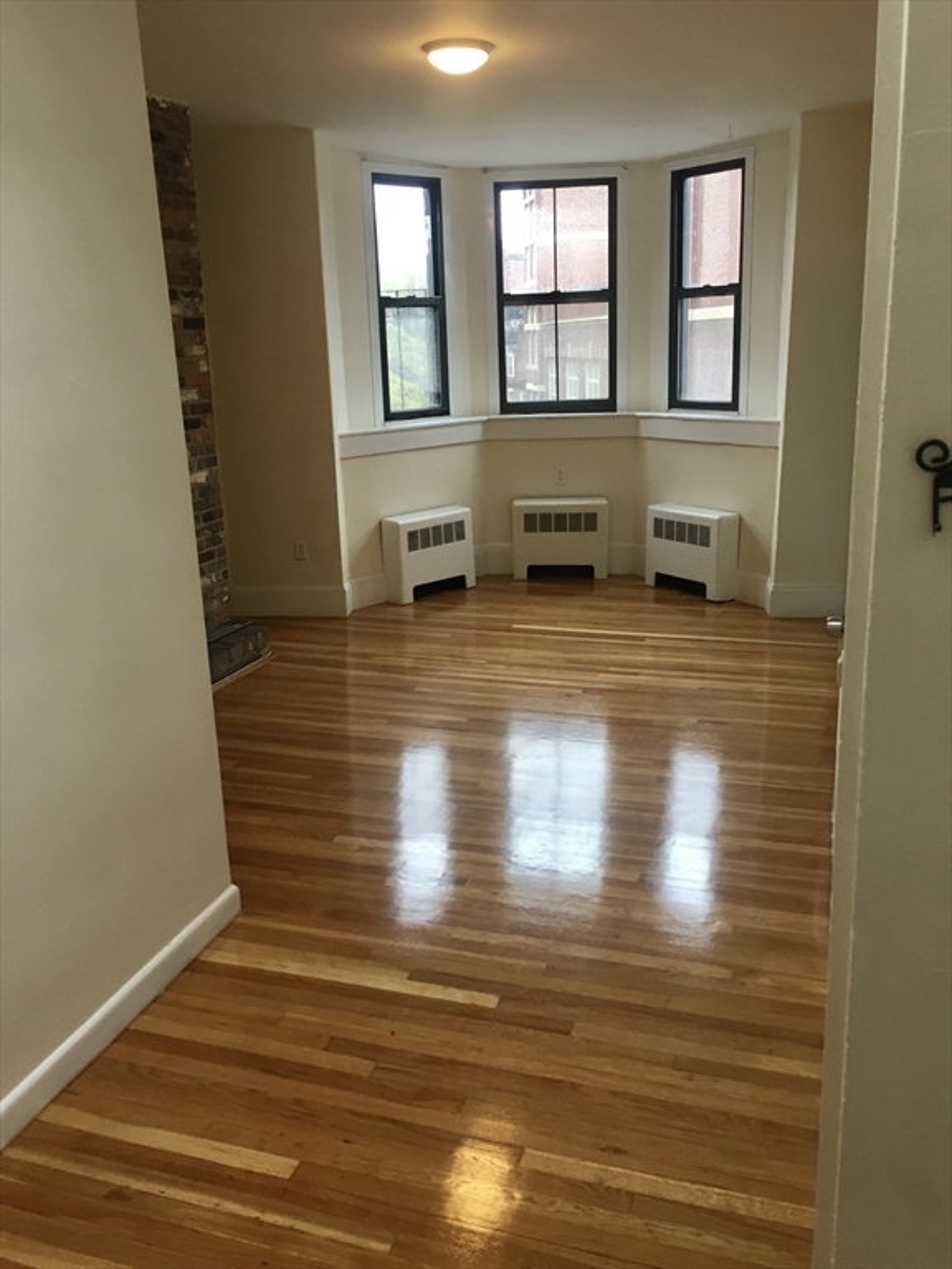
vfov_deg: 61.7
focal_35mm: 29
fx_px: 1063
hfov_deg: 48.2
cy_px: 634
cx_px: 476
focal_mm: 4.15
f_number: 2.2
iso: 32
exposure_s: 1/30
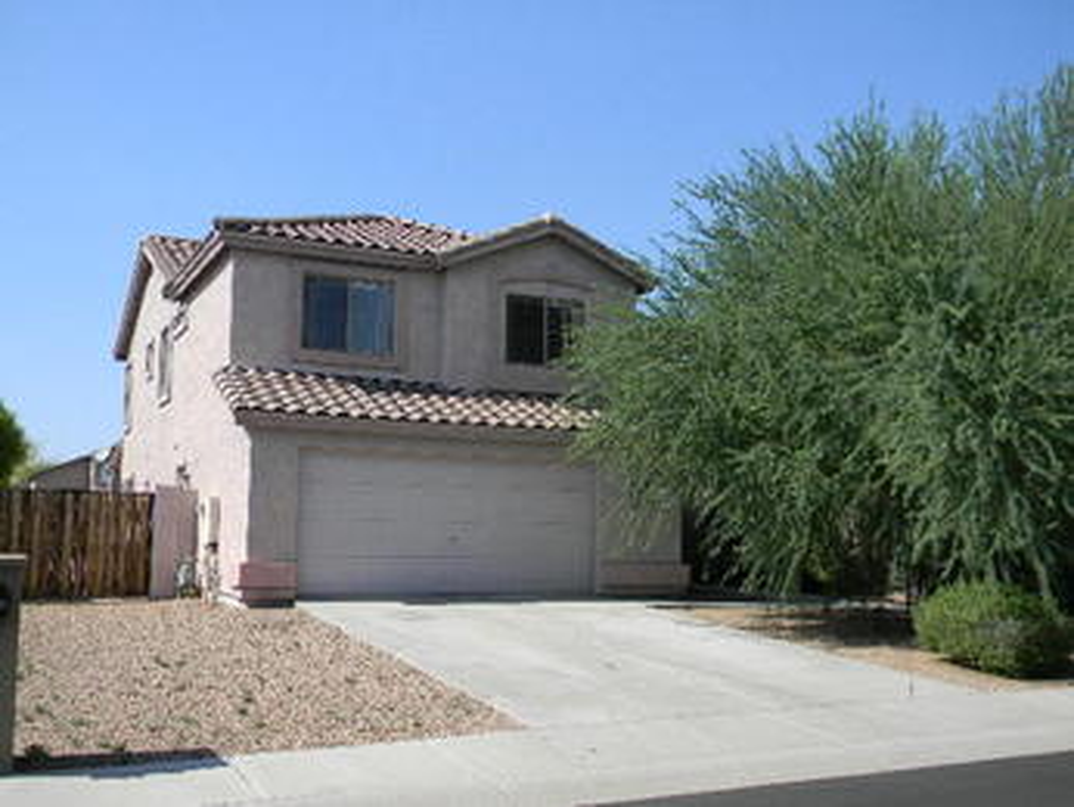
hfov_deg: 51.3
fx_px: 1118
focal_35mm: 36
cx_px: 537
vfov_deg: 39.7
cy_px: 404
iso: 80
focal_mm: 6.4
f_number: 3.7
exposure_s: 1/747
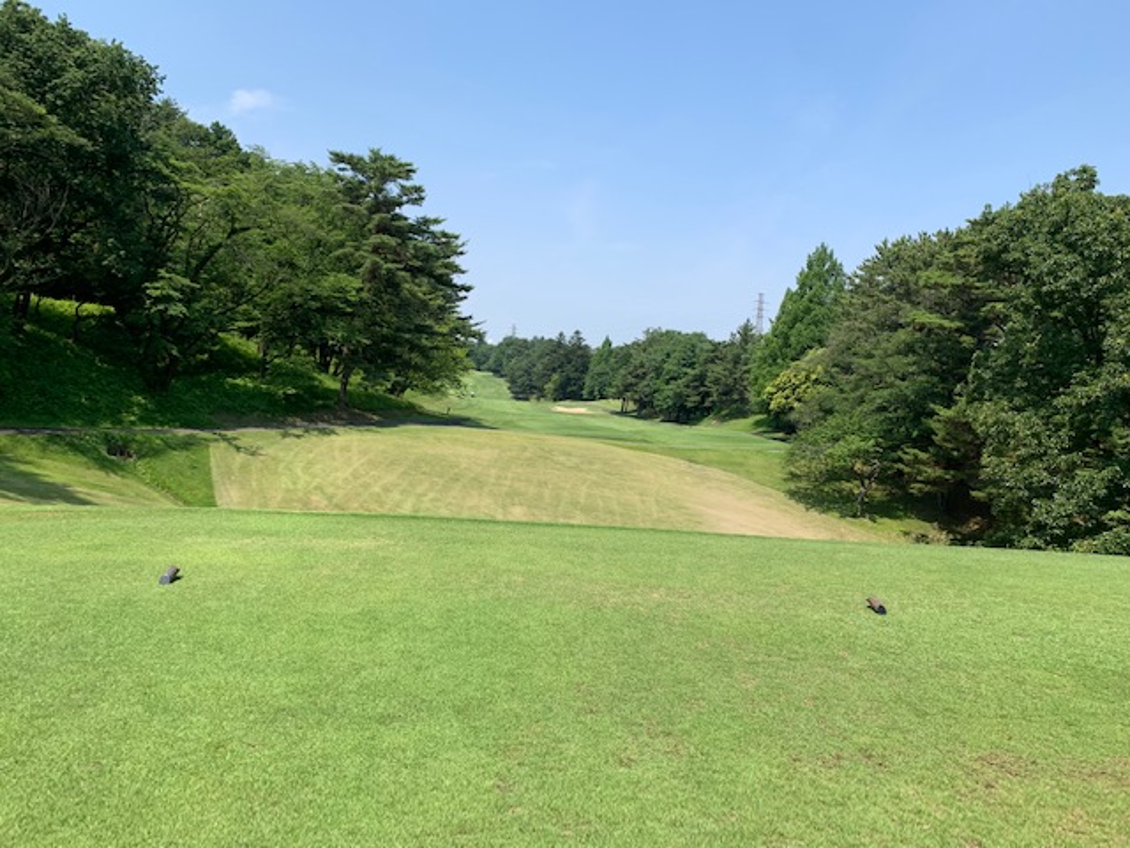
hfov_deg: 67.3
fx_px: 849
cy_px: 424
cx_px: 565
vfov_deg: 53.1
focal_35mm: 26
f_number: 1.8
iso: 25
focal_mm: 4.25
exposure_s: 1/1812
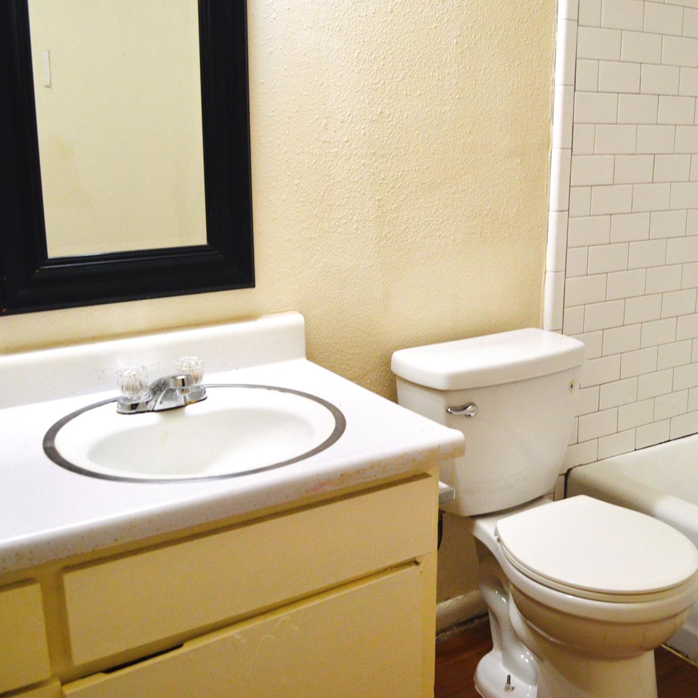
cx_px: 493
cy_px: 349
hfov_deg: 46.1
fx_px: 798
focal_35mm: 35
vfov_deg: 47.2
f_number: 4.5
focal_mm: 18
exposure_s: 1/60
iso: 800
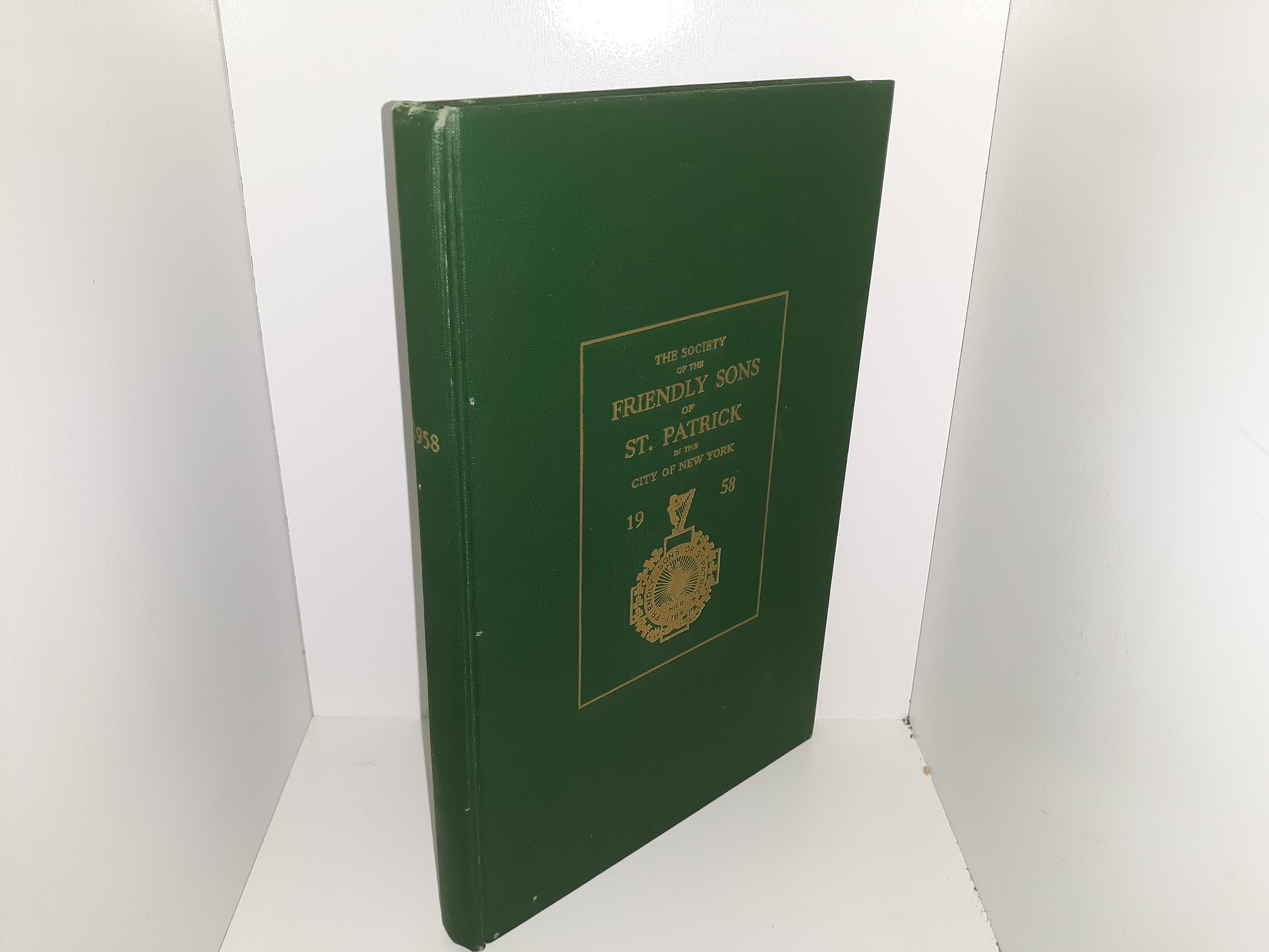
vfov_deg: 49.7
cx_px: 634
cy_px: 476
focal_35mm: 28
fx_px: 1026
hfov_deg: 63.4
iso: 40
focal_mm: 3.7
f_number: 1.7
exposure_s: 1/100
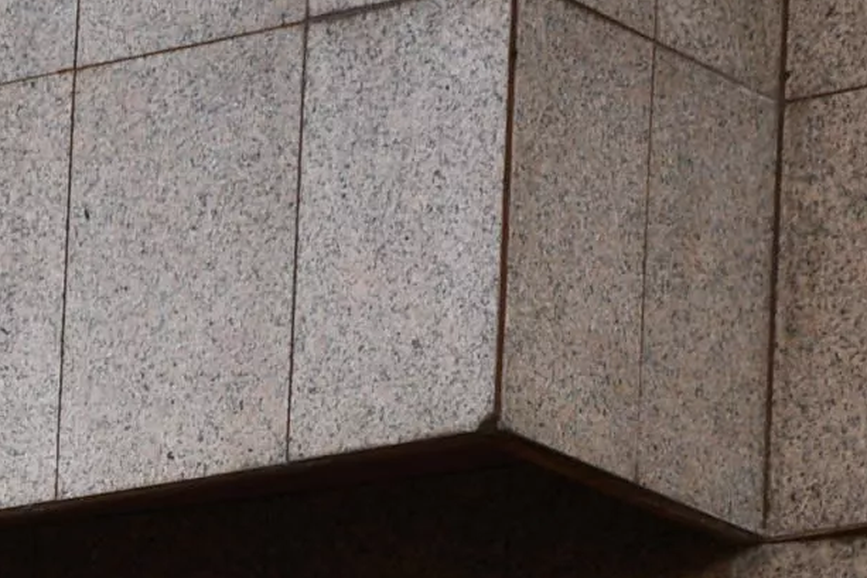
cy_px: 1156
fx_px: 8527
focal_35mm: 354
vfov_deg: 3.8
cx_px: -641
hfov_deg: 5.7
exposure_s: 1/250
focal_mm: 52
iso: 200
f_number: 6.3
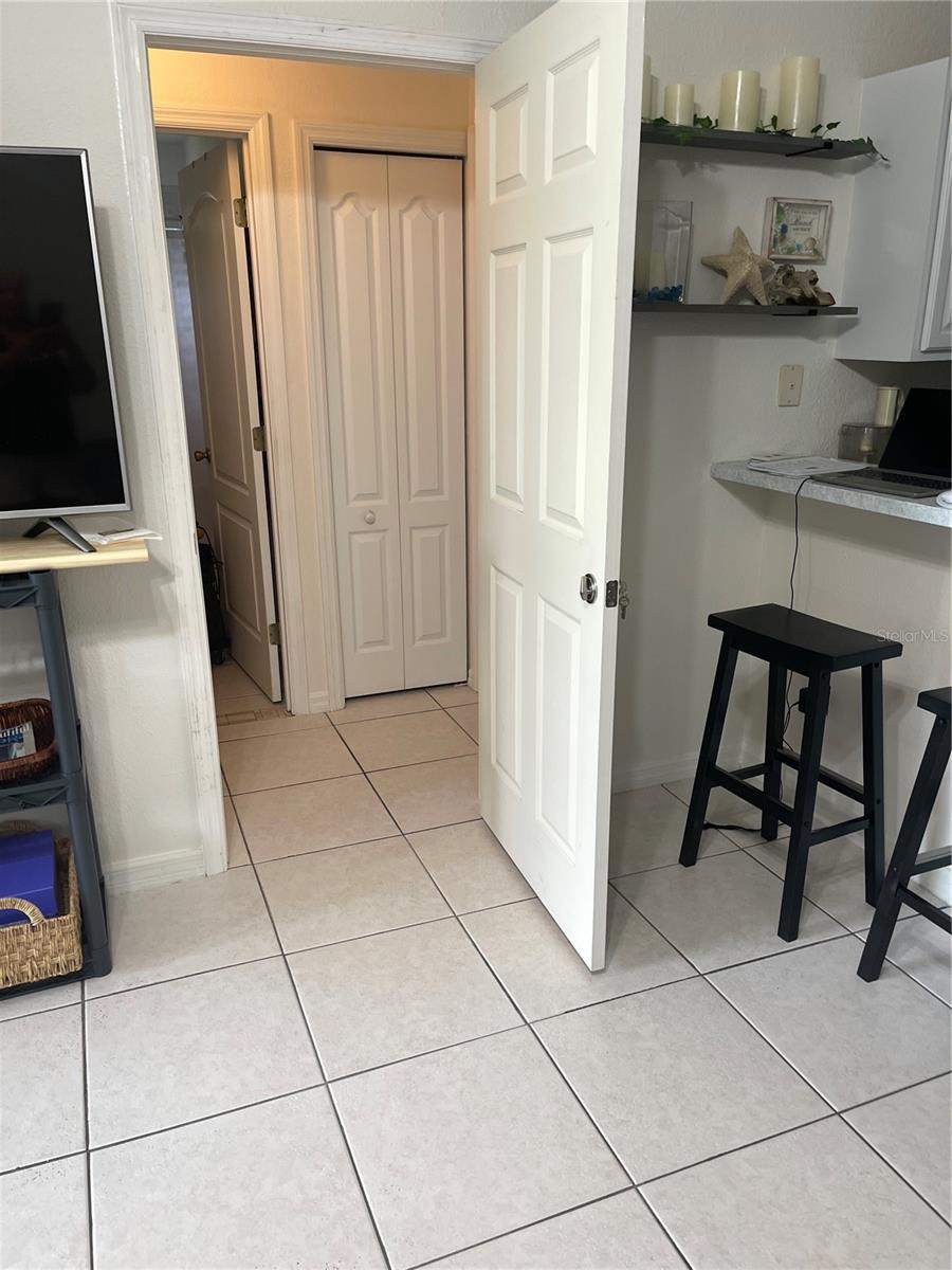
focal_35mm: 25
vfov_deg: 69.4
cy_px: 635
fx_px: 917
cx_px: 476
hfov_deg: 54.9
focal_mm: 5.1
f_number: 1.6
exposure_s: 1/60
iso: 125
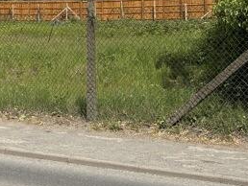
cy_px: 7
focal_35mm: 103
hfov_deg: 17.4
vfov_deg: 14.2
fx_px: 739
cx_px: -111
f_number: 1.6
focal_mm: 5.96
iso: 50
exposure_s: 1/4630
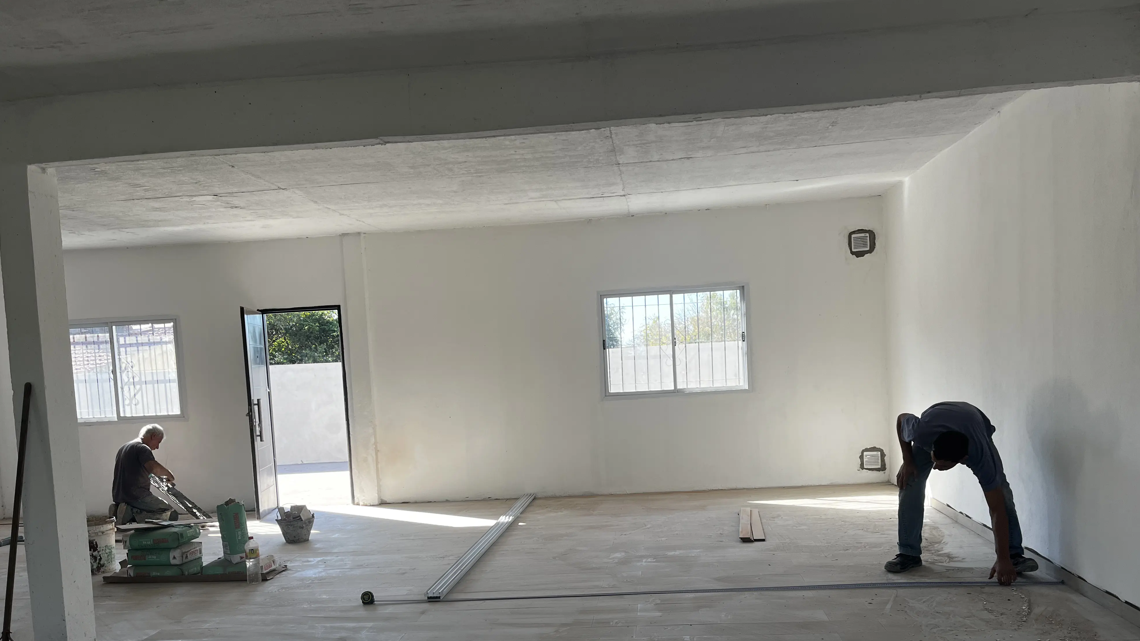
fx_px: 877
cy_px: 423
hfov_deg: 66.1
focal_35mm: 29
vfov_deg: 39.7
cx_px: 581
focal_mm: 5.1
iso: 50
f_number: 1.6
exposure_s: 1/331
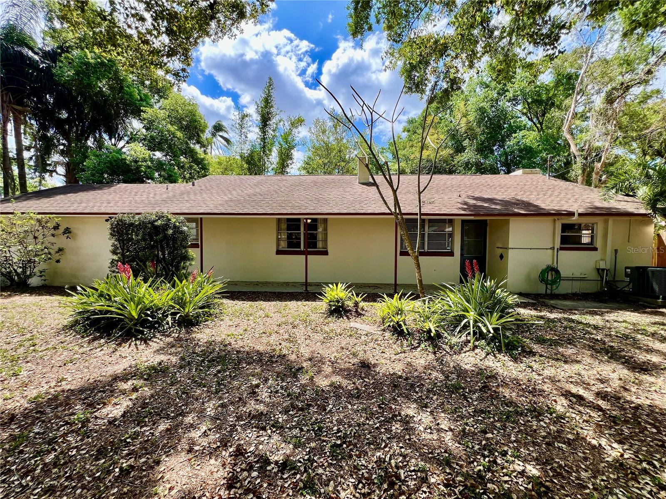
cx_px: 333
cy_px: 250
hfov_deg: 106.2
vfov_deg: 89.9
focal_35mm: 13
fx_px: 250
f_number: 1.8
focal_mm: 1.57
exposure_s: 1/630
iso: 32
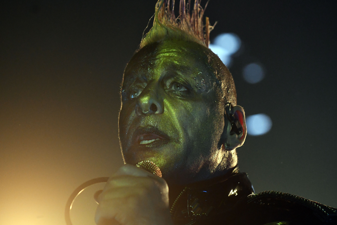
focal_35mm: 218
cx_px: 168
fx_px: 2036
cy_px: 112
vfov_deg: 6.3
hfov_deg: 9.5
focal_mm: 145
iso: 4000
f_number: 4
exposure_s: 1/2500
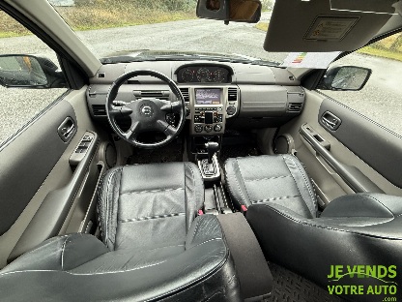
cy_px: 151
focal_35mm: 14
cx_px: 201
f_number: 2.2
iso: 200
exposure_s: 1/99
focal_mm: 2.22
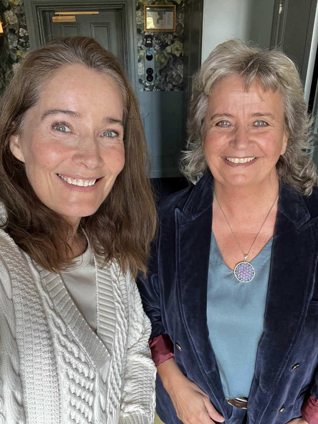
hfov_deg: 46.8
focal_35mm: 30
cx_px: 159
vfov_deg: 60.0
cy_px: 212
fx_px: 367
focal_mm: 2.71
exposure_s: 1/50
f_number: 2.2
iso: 160
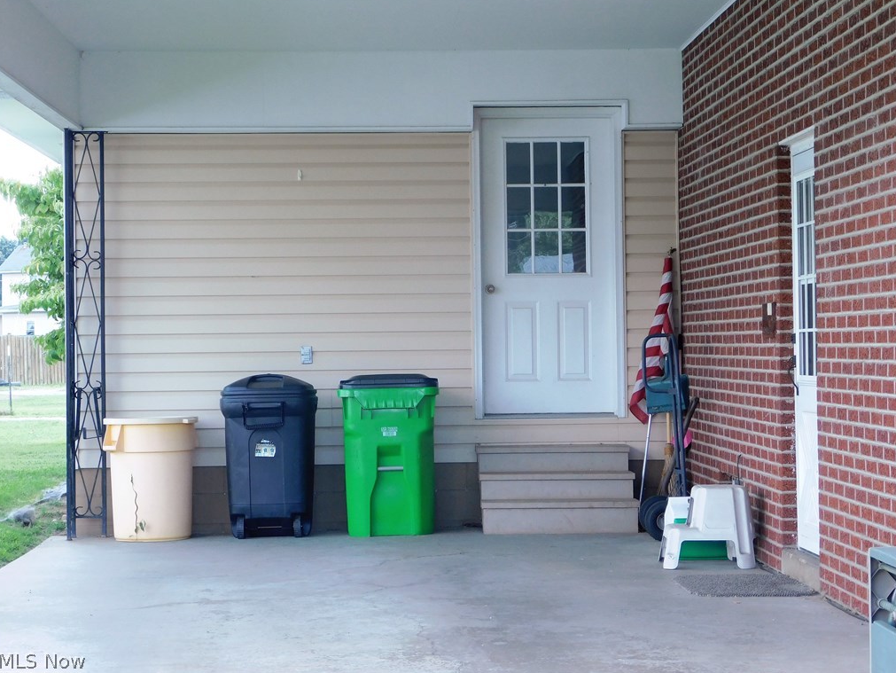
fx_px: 2097
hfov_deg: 24.1
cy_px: 334
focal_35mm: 81
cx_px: 446
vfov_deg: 18.2
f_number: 4.4
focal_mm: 14.2
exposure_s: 1/60
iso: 125
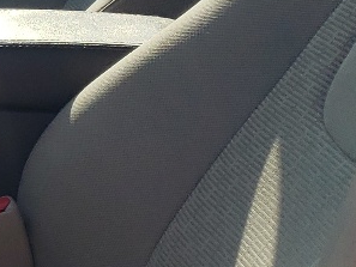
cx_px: -363
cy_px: 83
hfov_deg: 12.4
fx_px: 1440
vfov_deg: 10.6
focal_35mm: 140
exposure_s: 1/1250
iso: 50
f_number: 1.5
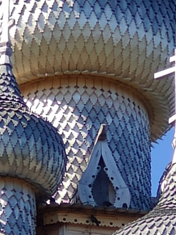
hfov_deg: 7.1
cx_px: 93
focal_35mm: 210
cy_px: 145
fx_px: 1423
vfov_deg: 9.4
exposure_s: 1/724
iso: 100
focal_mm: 5.55
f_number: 2.4
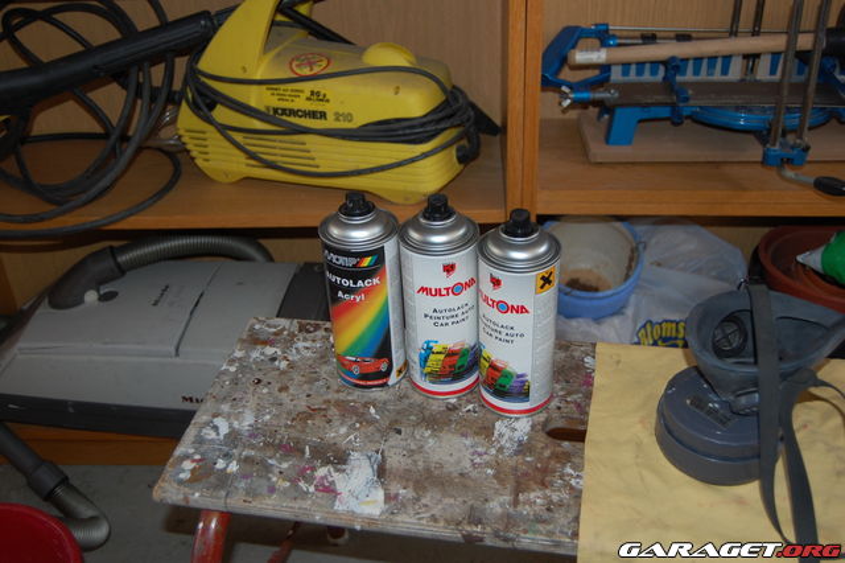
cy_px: 282
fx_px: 915
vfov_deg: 34.2
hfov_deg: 49.6
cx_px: 422
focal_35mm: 39
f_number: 4
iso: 400
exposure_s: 1/60
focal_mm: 26
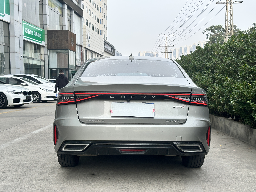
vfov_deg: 30.3
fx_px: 355
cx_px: 128
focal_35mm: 48
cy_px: 96
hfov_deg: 39.7
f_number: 1.78
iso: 64
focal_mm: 6.86
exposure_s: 1/1613
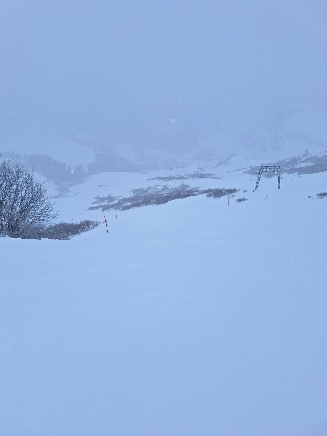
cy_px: 218
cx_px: 164
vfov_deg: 73.9
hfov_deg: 58.9
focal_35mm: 23
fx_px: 290
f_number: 1.8
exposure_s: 1/3968
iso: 40
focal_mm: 5.54
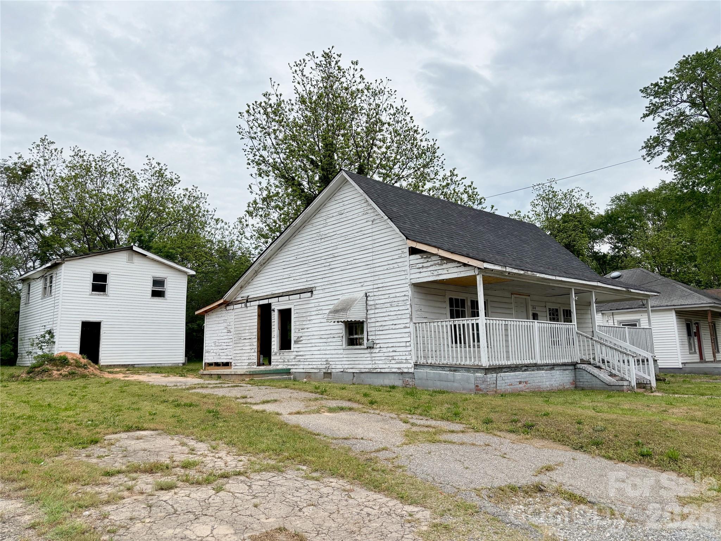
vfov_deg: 53.1
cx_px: 360
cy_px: 270
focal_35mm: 26
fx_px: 542
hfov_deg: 67.3
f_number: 1.6
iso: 50
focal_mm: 5.96
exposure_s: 1/4425
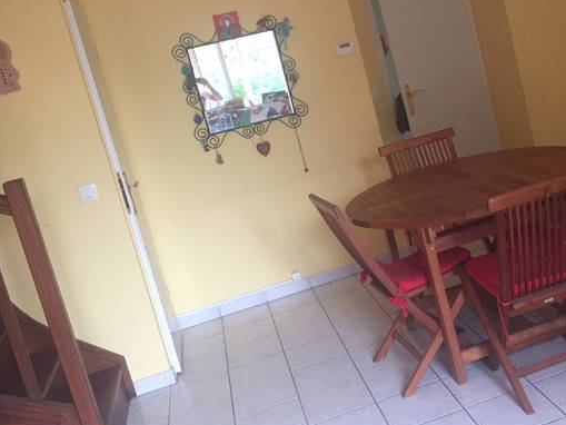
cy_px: 148
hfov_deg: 41.4
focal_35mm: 45
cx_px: 385
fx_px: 736
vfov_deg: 32.0
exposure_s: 1/33
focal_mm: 4.15
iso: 160
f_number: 2.2
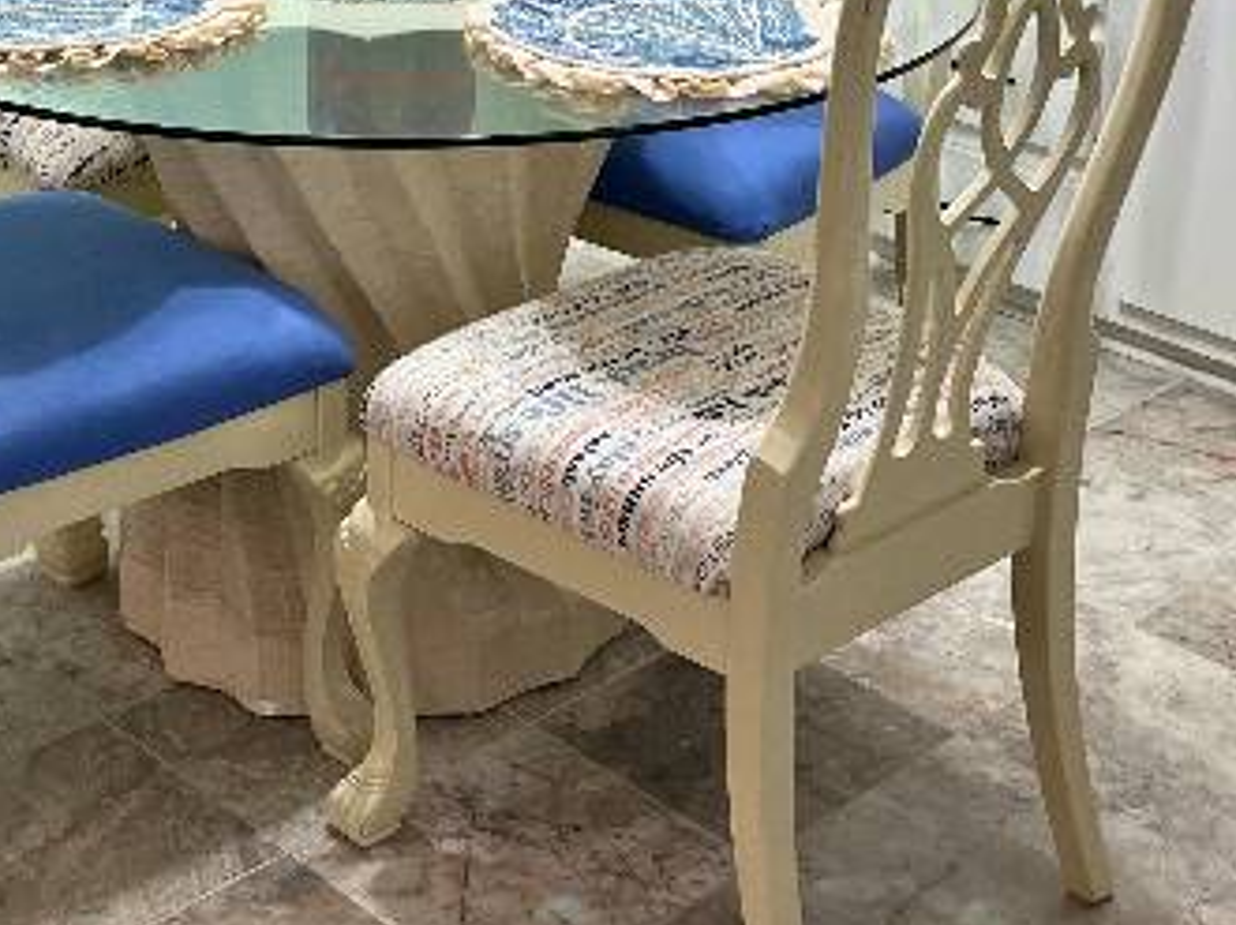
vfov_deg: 20.8
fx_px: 2391
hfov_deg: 29.0
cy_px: -114
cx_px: 554
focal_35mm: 67
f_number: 1.6
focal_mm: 5.1
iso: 125
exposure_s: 1/120
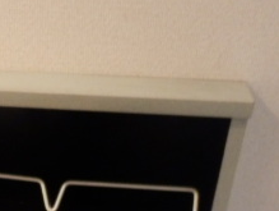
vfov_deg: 18.9
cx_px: 50
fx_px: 565
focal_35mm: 70
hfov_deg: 27.1
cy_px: 303
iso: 640
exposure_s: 1/30
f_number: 3
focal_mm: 4.2
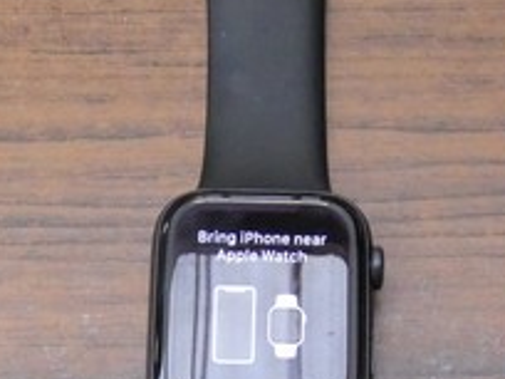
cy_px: 453
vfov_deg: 19.5
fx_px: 1036
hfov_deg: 27.4
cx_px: 291
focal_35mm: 71
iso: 1000
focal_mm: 3.6
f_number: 2.8
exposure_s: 1/125
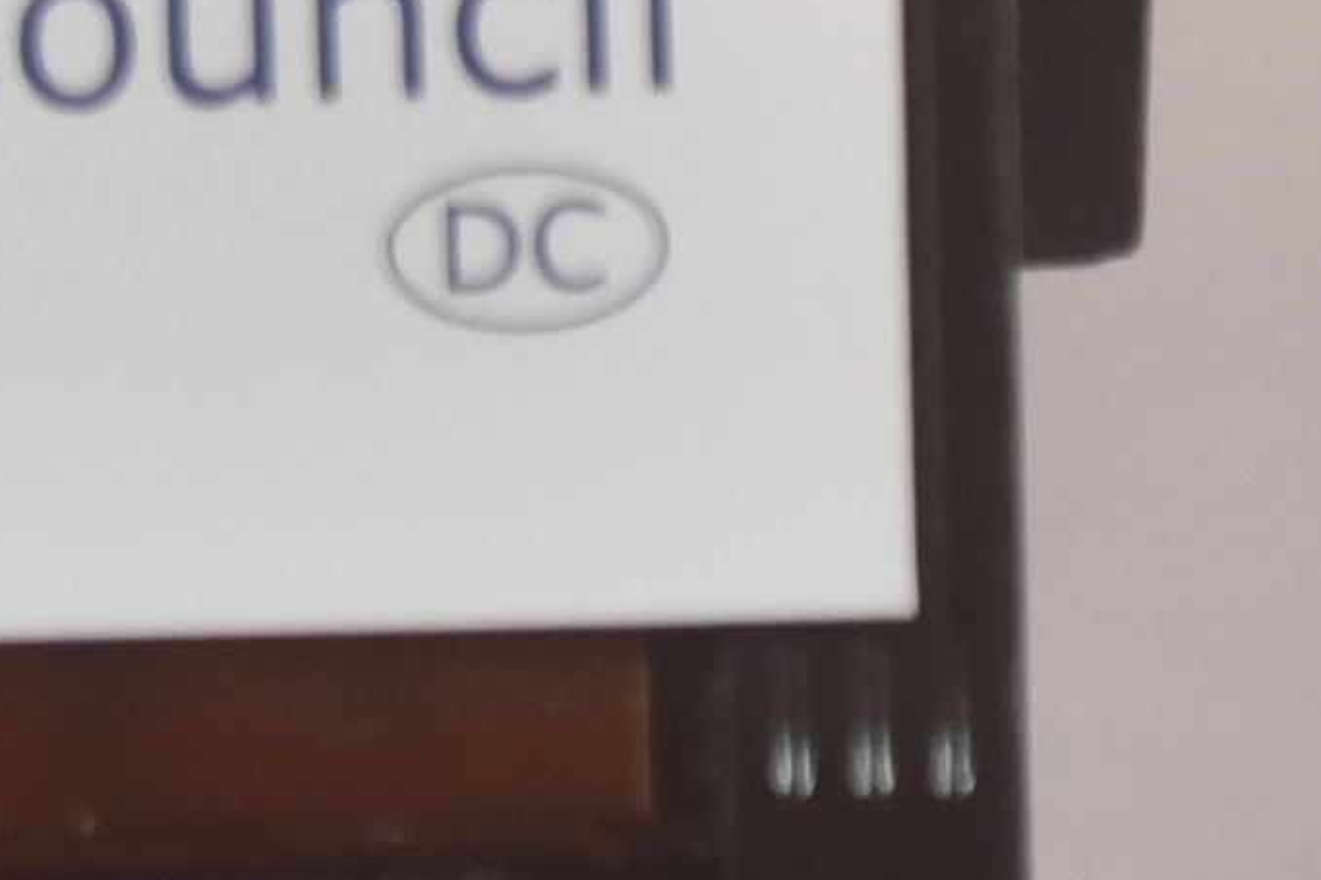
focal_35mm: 1454
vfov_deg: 0.9
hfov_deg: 1.4
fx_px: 53338
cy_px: -1835
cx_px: -1220
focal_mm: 220
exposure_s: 1/200
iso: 3200
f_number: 5.6
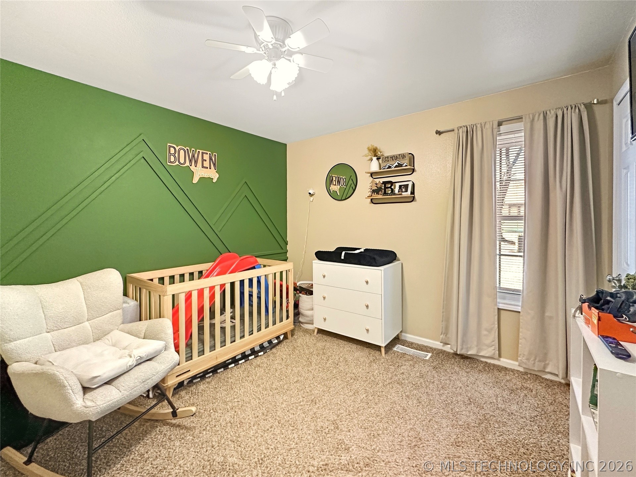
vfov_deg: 85.7
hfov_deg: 102.1
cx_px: 318
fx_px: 257
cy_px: 238
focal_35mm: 14
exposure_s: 1/60
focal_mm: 2.2
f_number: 2.2
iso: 500
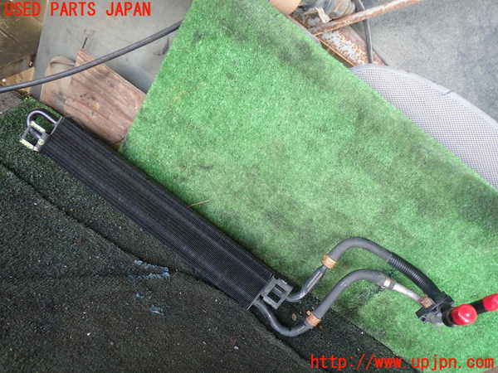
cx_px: 249
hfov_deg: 60.0
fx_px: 432
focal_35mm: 30
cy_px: 186
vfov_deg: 46.8
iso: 200
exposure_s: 1/60
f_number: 2.3
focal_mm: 5.4
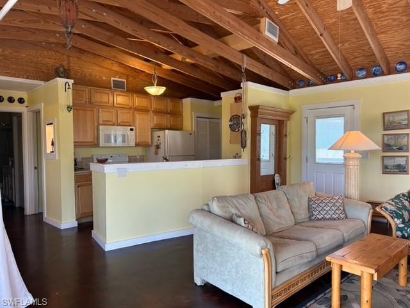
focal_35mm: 26
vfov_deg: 53.1
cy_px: 154
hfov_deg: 67.3
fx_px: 308
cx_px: 205
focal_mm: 5.7
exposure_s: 1/120
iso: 125
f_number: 1.5
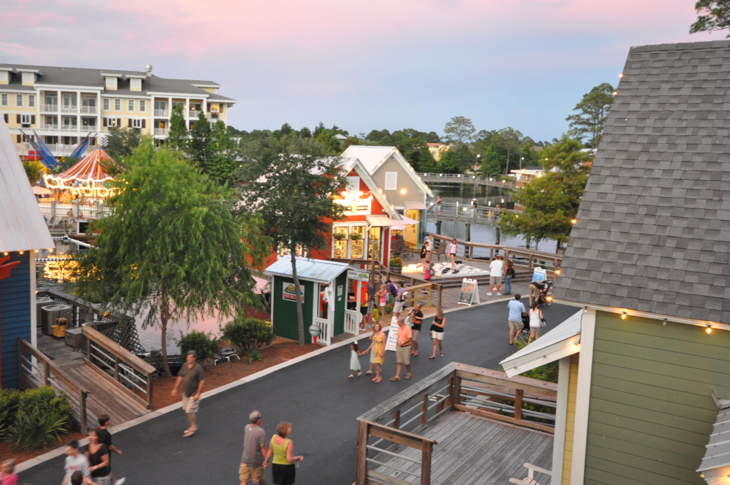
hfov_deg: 53.0
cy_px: 229
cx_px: 316
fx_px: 729
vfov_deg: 36.8
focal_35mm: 36
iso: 1600
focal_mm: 20
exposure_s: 1/15
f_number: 5.6
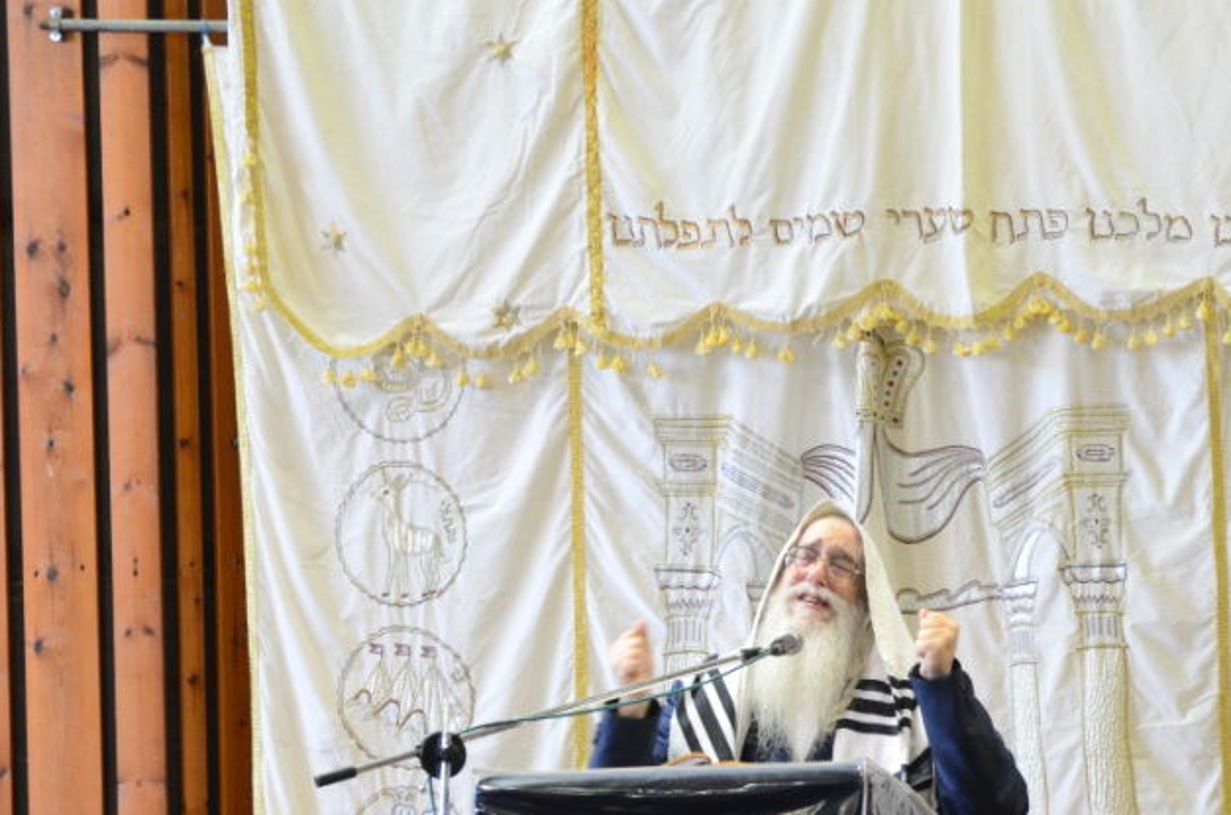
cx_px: 787
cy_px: 583
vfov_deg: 4.0
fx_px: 11702
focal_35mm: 343
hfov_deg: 6.0
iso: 1600
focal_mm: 140
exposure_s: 1/40
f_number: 5.6
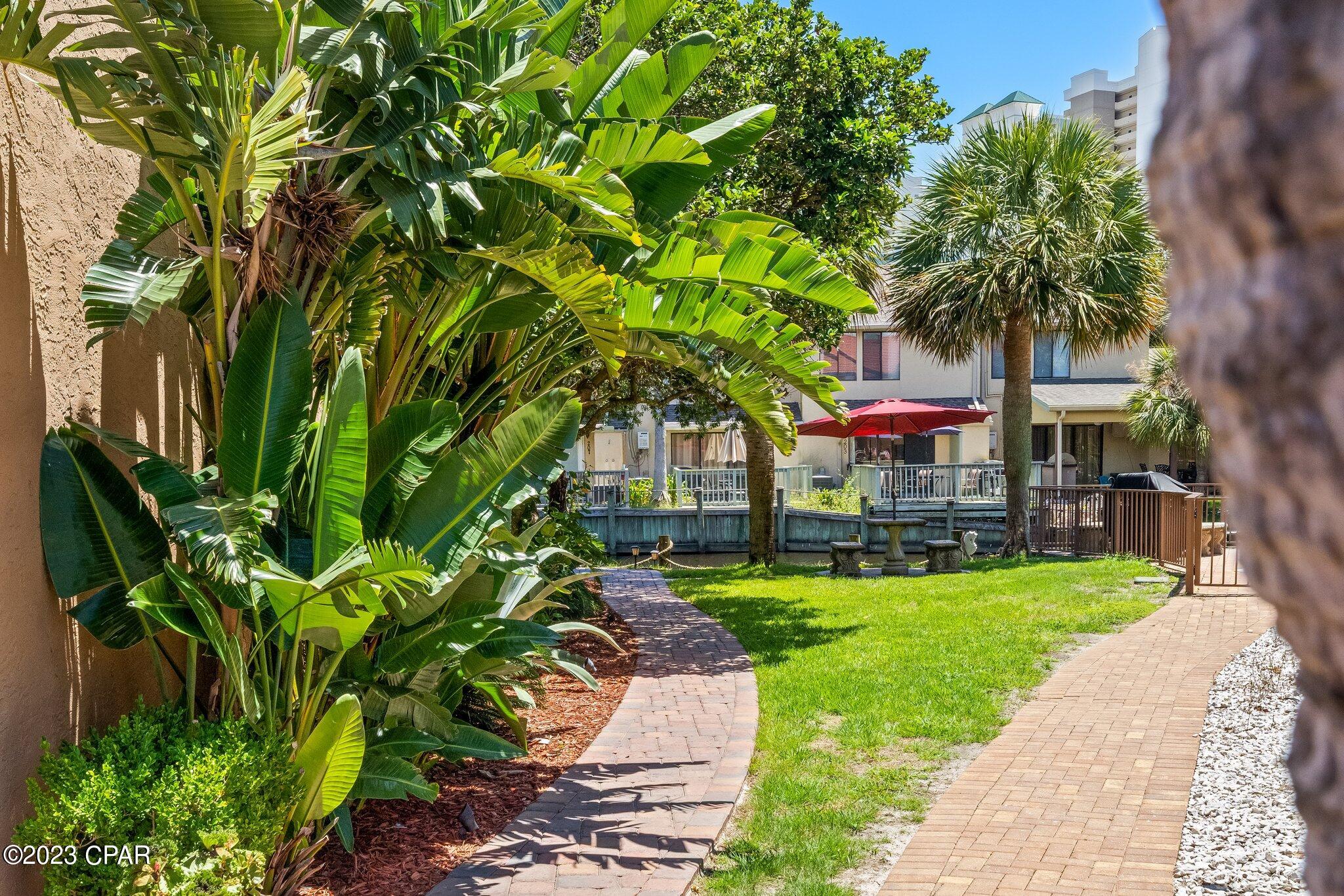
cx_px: 672
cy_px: 448
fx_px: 1344
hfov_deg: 53.1
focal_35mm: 36
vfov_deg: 36.9
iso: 1000
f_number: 10
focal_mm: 24
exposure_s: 1/250
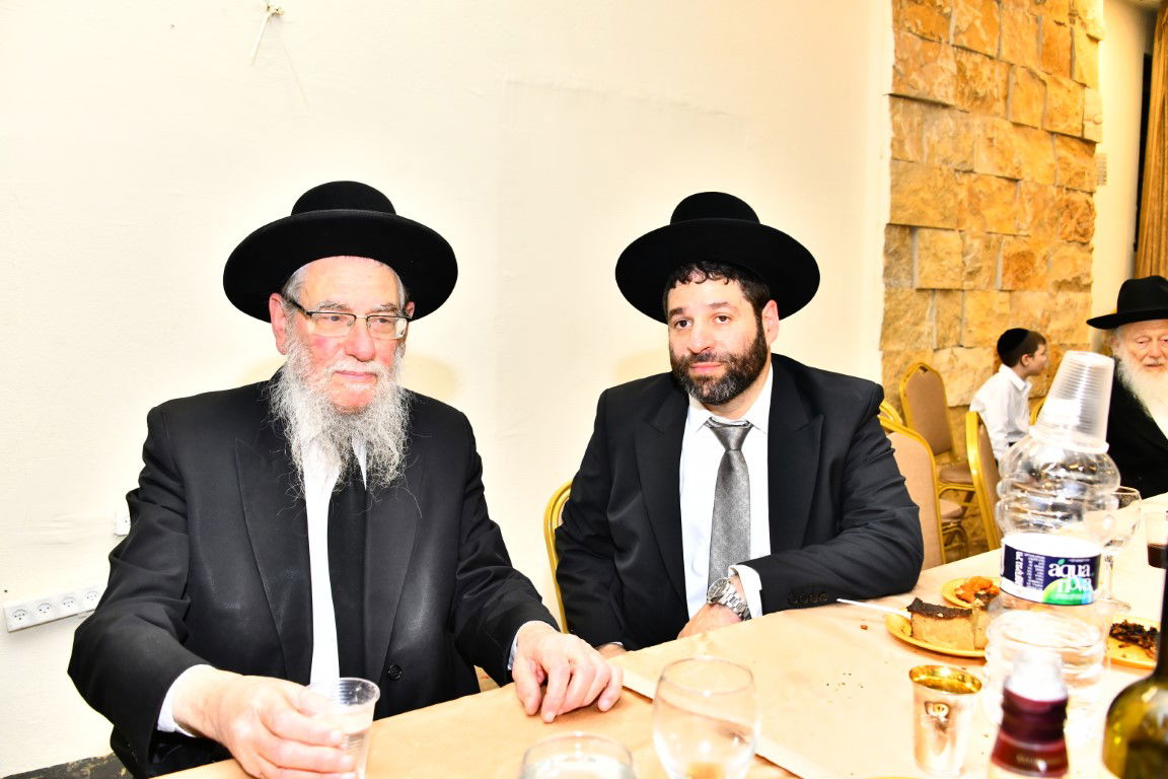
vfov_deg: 46.4
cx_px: 584
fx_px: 908
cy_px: 390
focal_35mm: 28
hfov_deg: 65.5
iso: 1250
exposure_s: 1/125
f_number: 5.6
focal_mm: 28
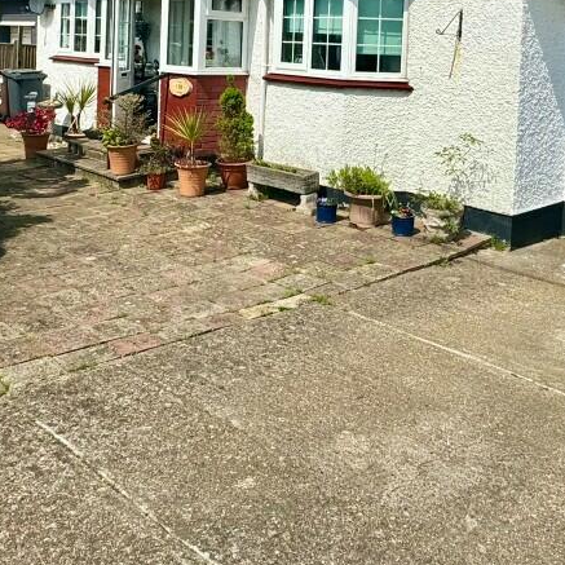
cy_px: 125
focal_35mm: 29
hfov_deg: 55.6
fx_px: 536
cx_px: 305
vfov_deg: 52.6
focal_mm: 2.22
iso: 50
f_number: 2.2
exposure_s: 1/3717
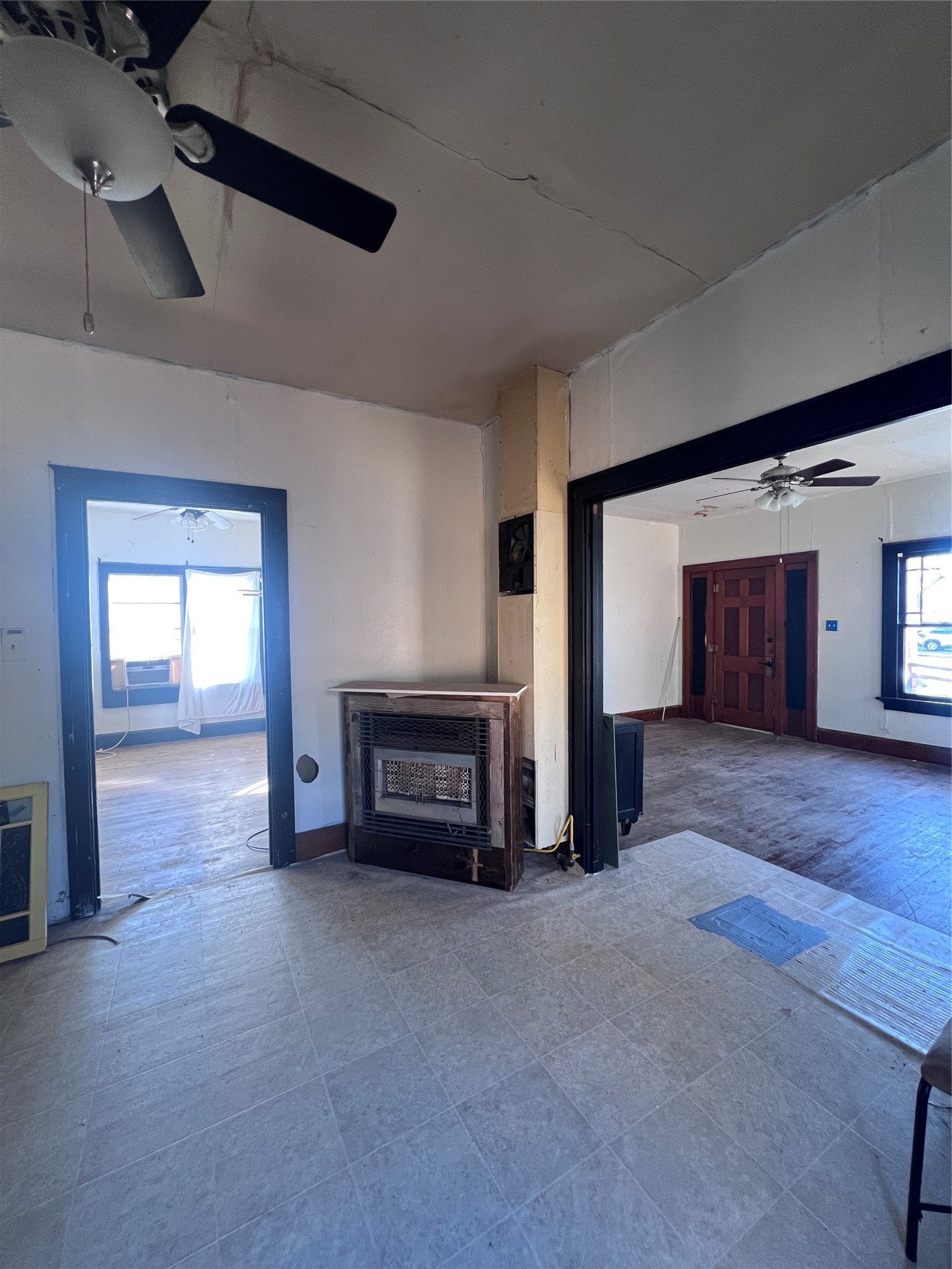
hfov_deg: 89.9
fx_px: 477
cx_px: 476
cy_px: 634
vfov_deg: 106.2
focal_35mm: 13
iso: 250
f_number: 1.8
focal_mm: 1.57
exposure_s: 1/92
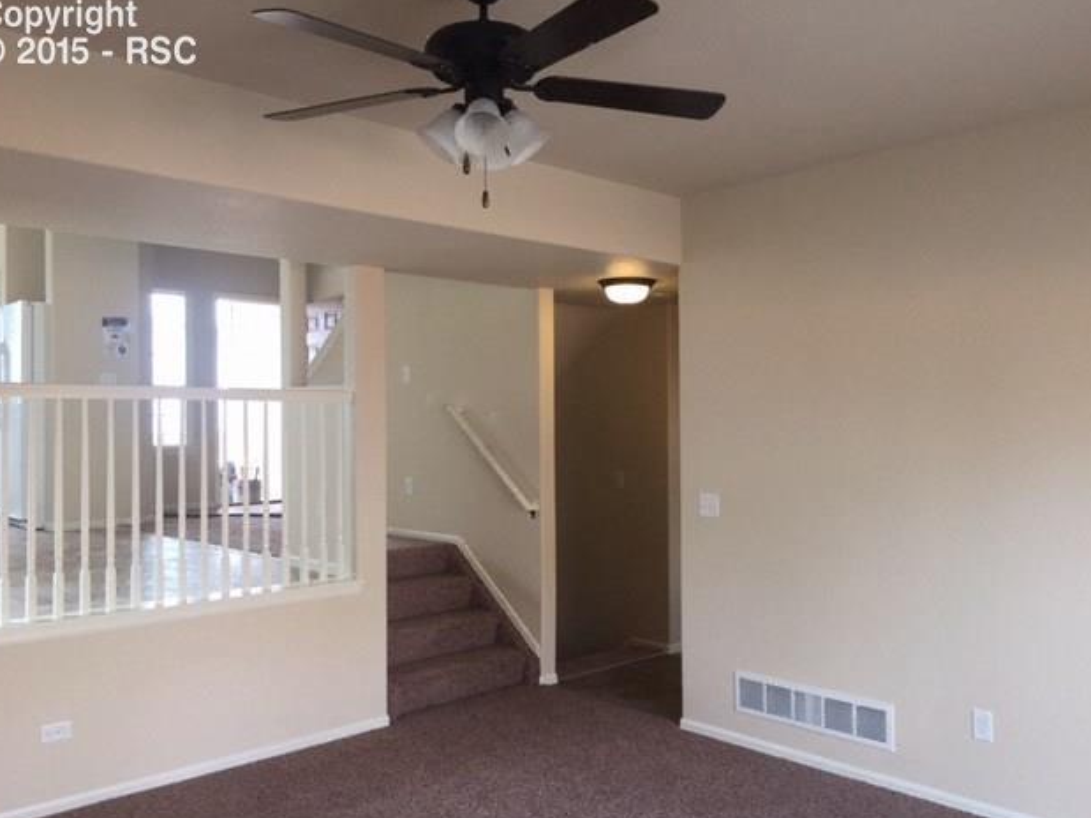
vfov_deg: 46.8
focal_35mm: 30
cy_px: 418
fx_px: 945
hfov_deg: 60.0
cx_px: 539
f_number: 2.2
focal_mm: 4.15
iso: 40
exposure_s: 1/60
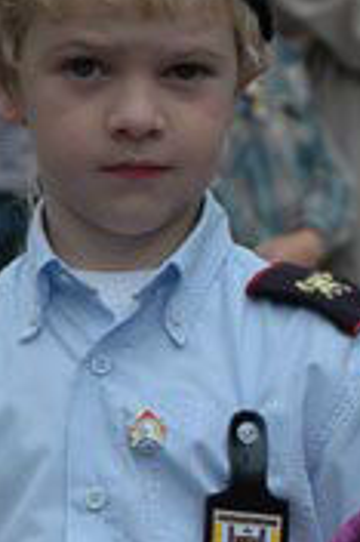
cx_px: 658
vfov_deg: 5.5
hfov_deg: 3.6
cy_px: 573
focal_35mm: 374
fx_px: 5625
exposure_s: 1/160
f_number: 4.5
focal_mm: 55
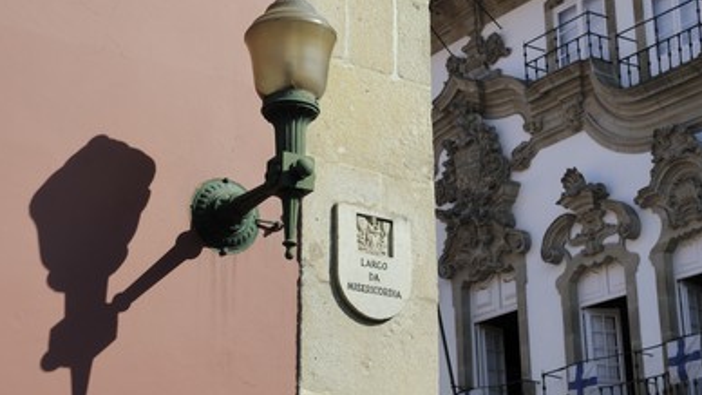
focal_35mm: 75
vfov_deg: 16.1
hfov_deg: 28.2
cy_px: 217
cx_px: 345
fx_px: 1396
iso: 200
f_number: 13
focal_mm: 66
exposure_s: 1/160
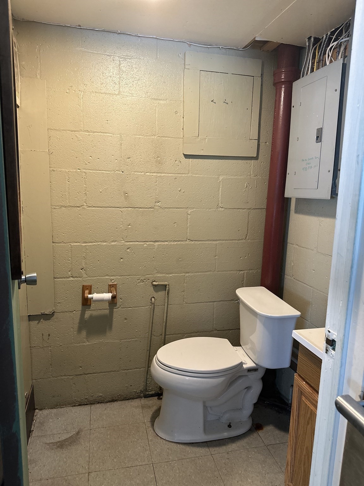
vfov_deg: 71.6
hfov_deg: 56.8
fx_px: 336
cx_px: 182
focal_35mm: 24
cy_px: 243
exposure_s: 1/60
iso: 250
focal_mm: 6.86
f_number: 1.78
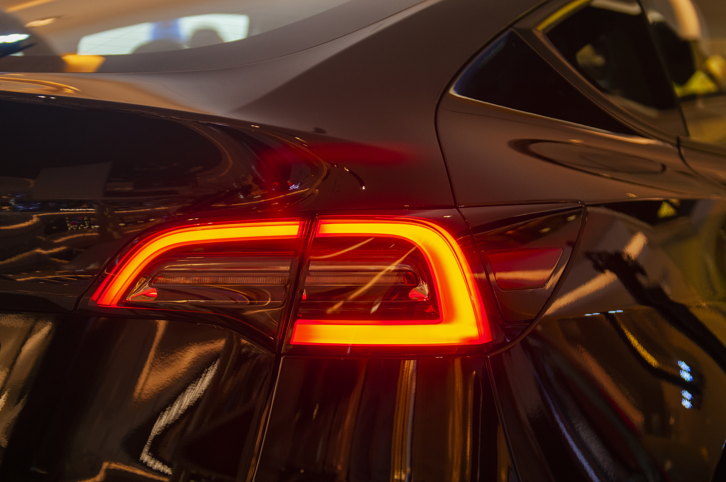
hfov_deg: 29.9
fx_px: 1360
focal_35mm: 68
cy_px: 241
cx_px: 363
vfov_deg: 20.1
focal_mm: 45
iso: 400
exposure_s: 1/60
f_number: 2.8
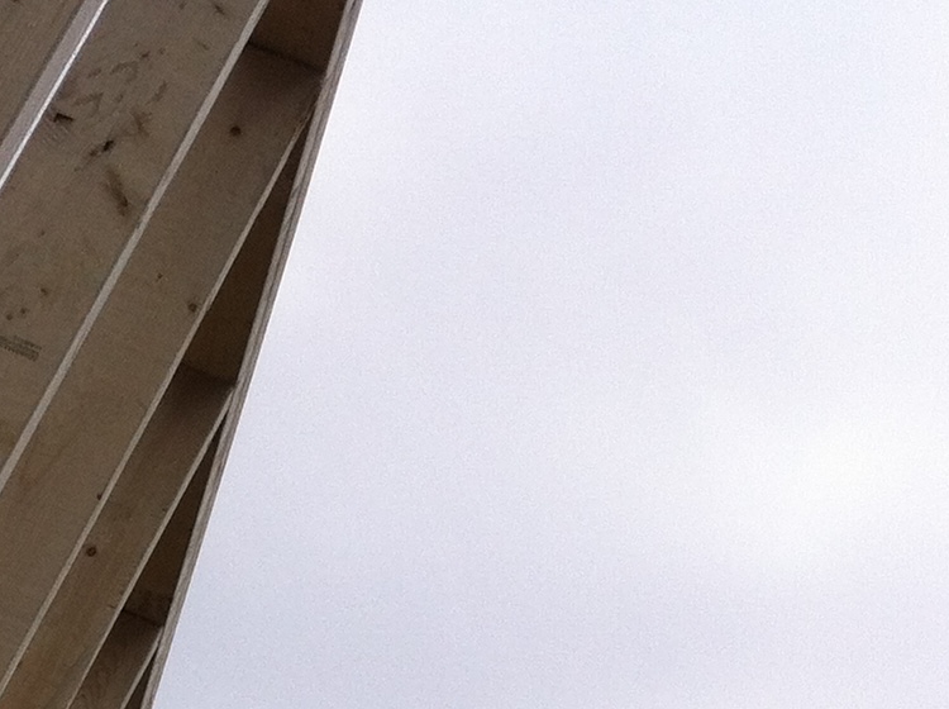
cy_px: 1104
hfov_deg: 14.8
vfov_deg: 11.6
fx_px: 3312
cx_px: -597
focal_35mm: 121
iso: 80
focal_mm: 3.85
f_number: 2.8
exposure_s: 1/2320
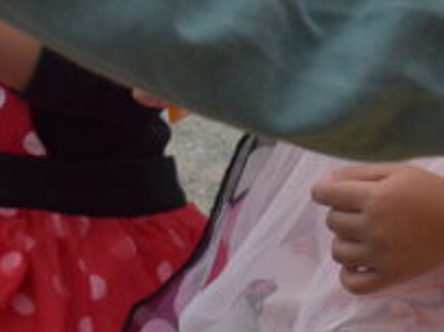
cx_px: 833
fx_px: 2654
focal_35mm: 207
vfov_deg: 7.1
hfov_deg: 9.1
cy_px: -144
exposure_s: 1/250
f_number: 8
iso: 200
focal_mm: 38
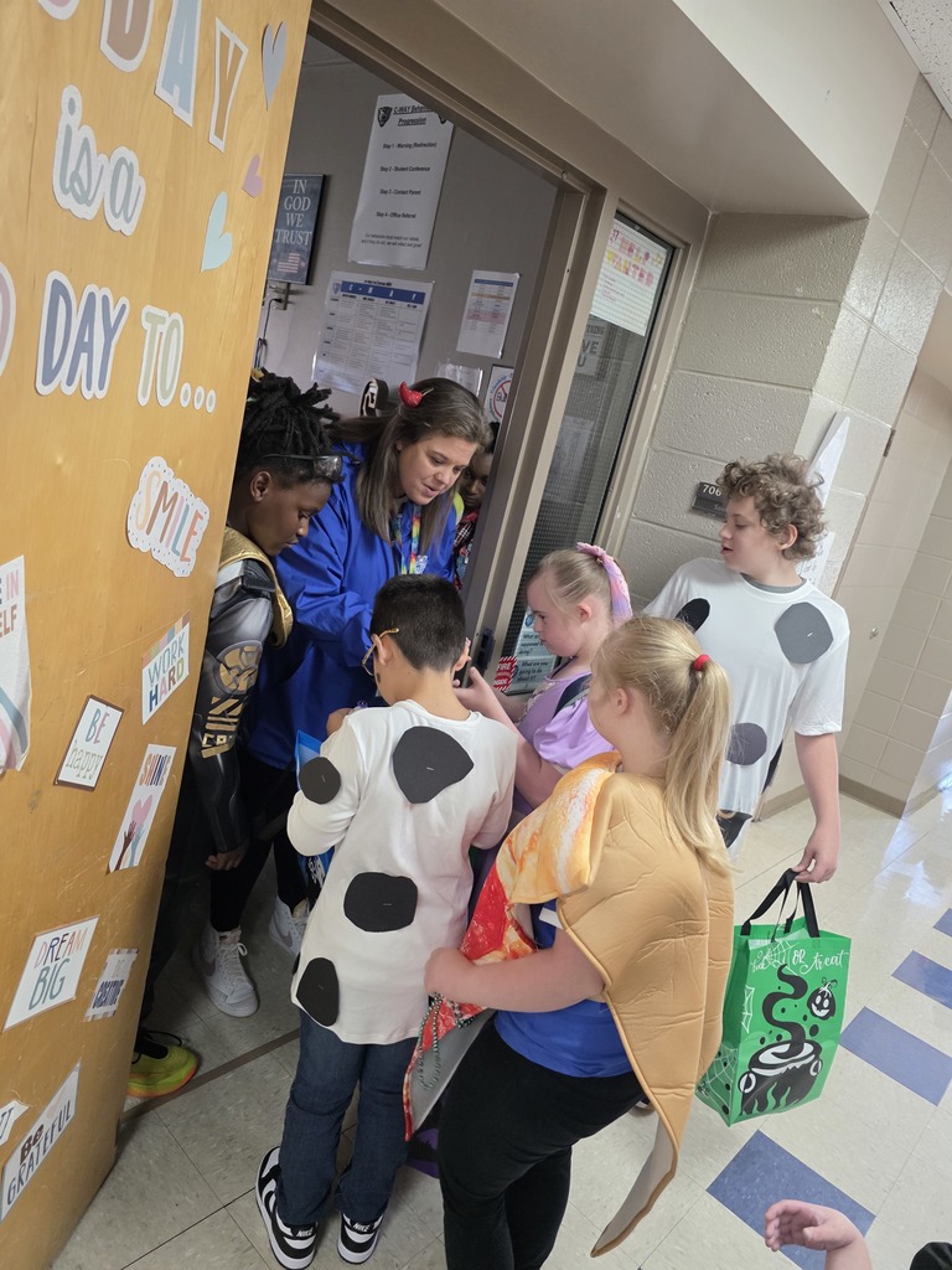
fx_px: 843
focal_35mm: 23
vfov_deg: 73.9
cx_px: 476
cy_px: 635
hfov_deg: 58.9
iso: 500
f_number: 1.7
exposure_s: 1/120
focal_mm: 6.3
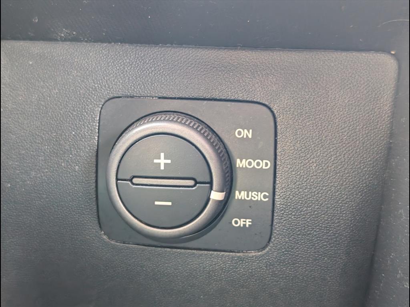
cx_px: 205
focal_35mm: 49
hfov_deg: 38.9
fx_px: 580
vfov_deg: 29.7
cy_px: 154
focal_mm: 6.9
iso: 894
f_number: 1.68
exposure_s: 1/29.9
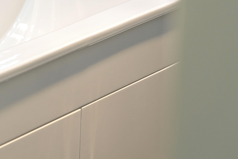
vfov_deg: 8.3
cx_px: -28
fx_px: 1085
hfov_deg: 12.3
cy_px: -41
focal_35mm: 164
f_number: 2.8
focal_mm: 60.8
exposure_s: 1/250
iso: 640
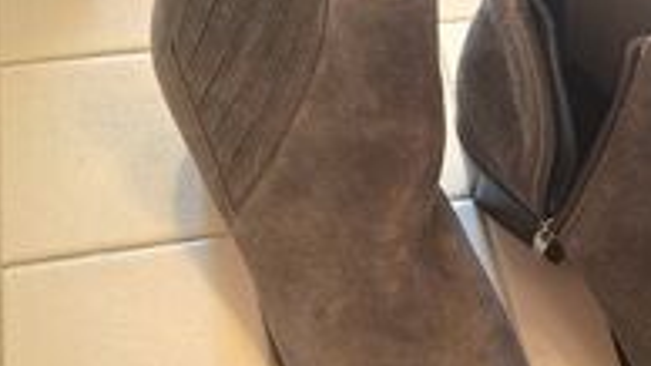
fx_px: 846
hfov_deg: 41.1
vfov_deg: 24.3
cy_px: 232
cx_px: 471
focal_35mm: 49
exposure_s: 1/30
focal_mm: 5.54
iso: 250
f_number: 1.8
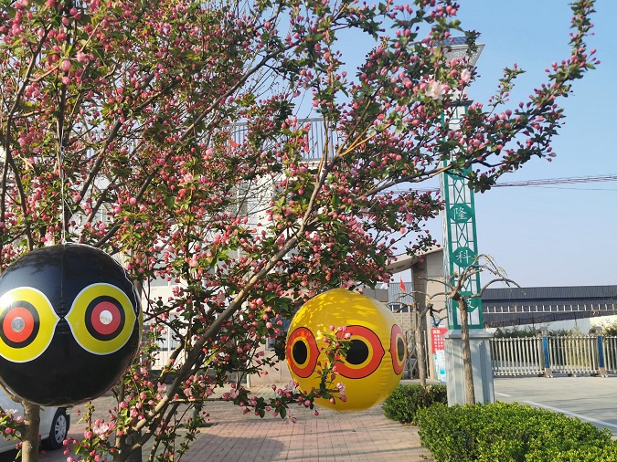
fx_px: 570
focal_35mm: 32
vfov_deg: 44.0
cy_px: 269
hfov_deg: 56.6
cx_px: 260
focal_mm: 5.56
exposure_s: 1/2000
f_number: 1.6
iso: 50
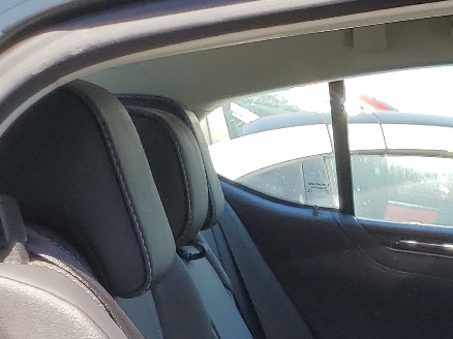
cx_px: 703
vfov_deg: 13.8
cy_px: 611
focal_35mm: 95
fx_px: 1243
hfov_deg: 18.1
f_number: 1.5
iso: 50
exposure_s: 1/769
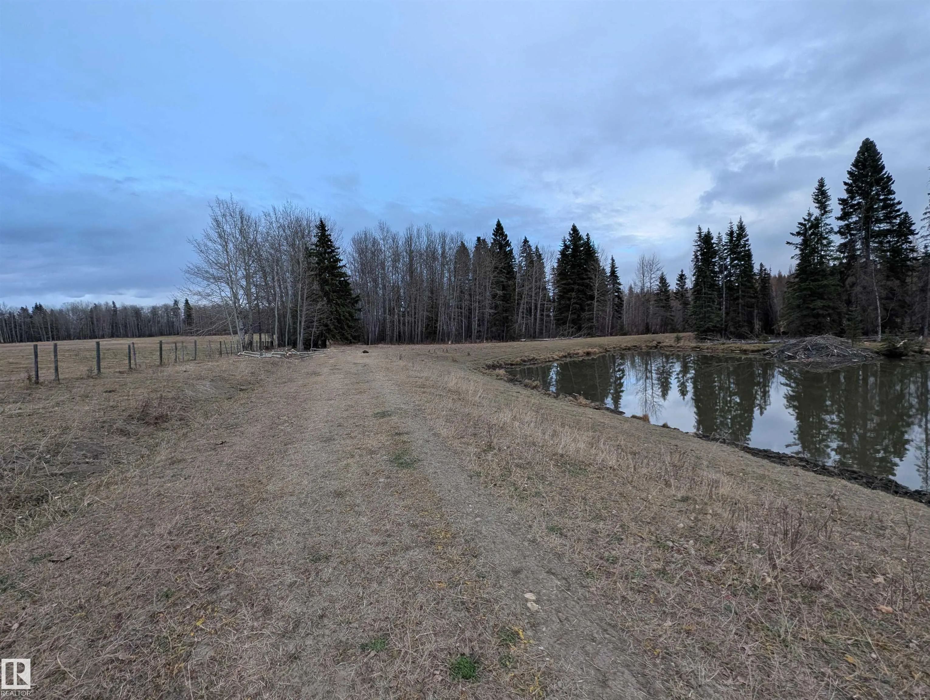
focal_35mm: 13
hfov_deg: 106.1
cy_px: 350
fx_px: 350
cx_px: 465
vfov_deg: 90.1
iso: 50
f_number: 2.2
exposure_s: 1/258
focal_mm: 1.95
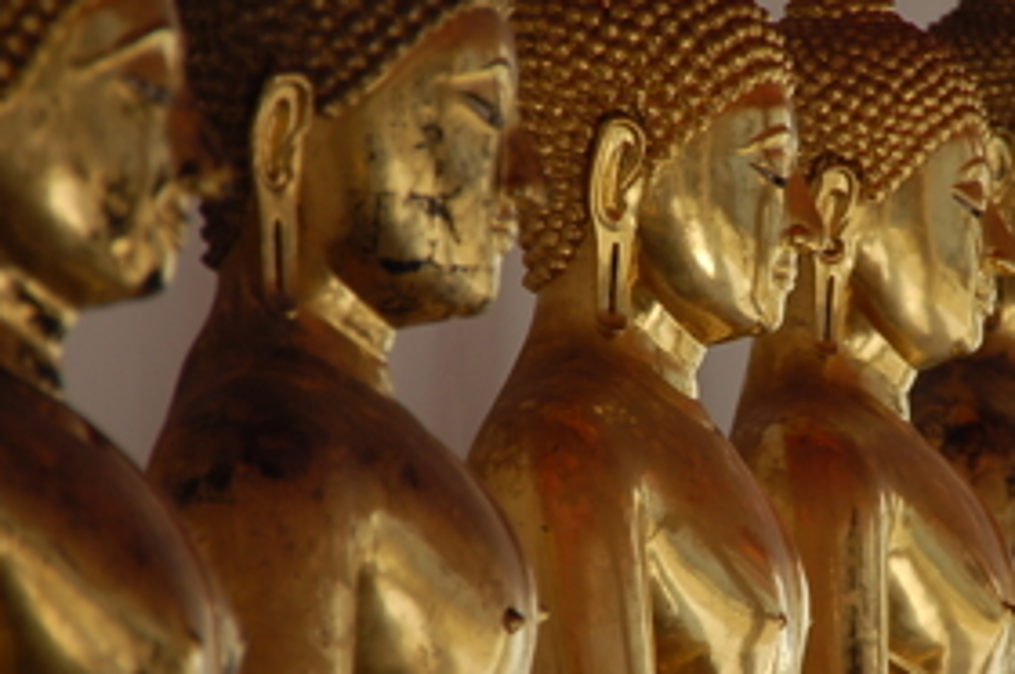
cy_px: 377
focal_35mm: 736
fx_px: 20727
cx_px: 790
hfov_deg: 2.8
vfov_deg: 1.9
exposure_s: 1/320
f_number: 6.3
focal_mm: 250
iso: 200
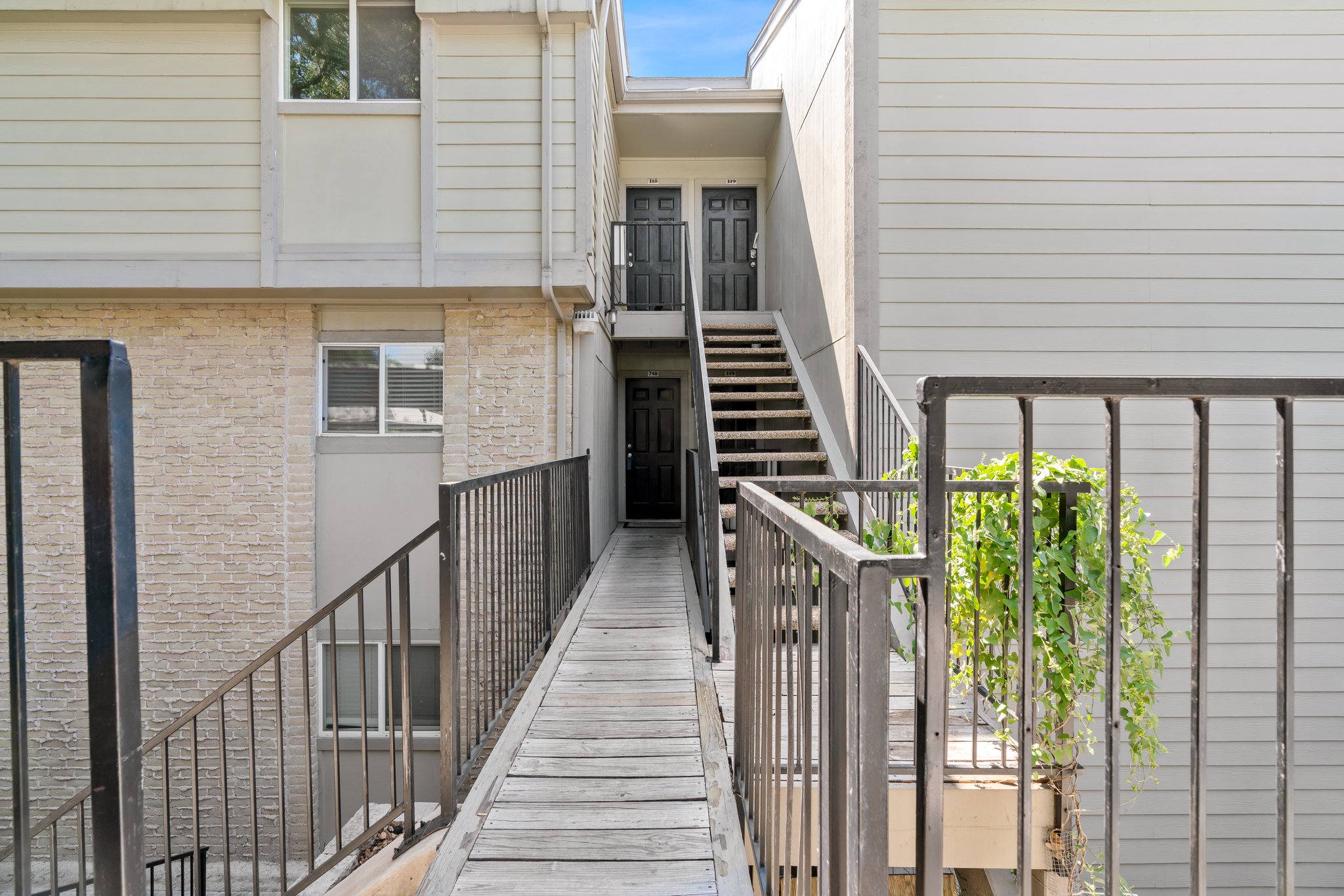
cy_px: 448
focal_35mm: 16
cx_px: 672
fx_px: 597
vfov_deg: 73.8
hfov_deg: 96.7
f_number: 8
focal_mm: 16
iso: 200
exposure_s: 1/50
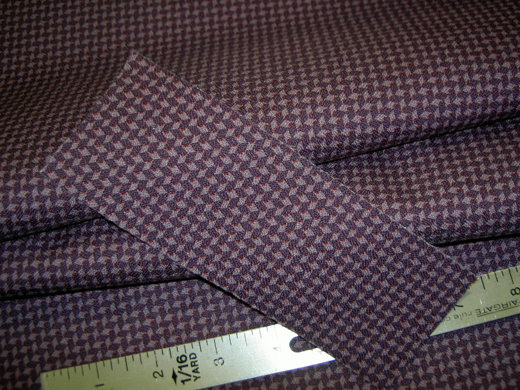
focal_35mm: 39
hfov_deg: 47.9
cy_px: 195
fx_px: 586
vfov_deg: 36.8
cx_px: 260
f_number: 2.8
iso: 100
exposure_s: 1/59.5
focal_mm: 8
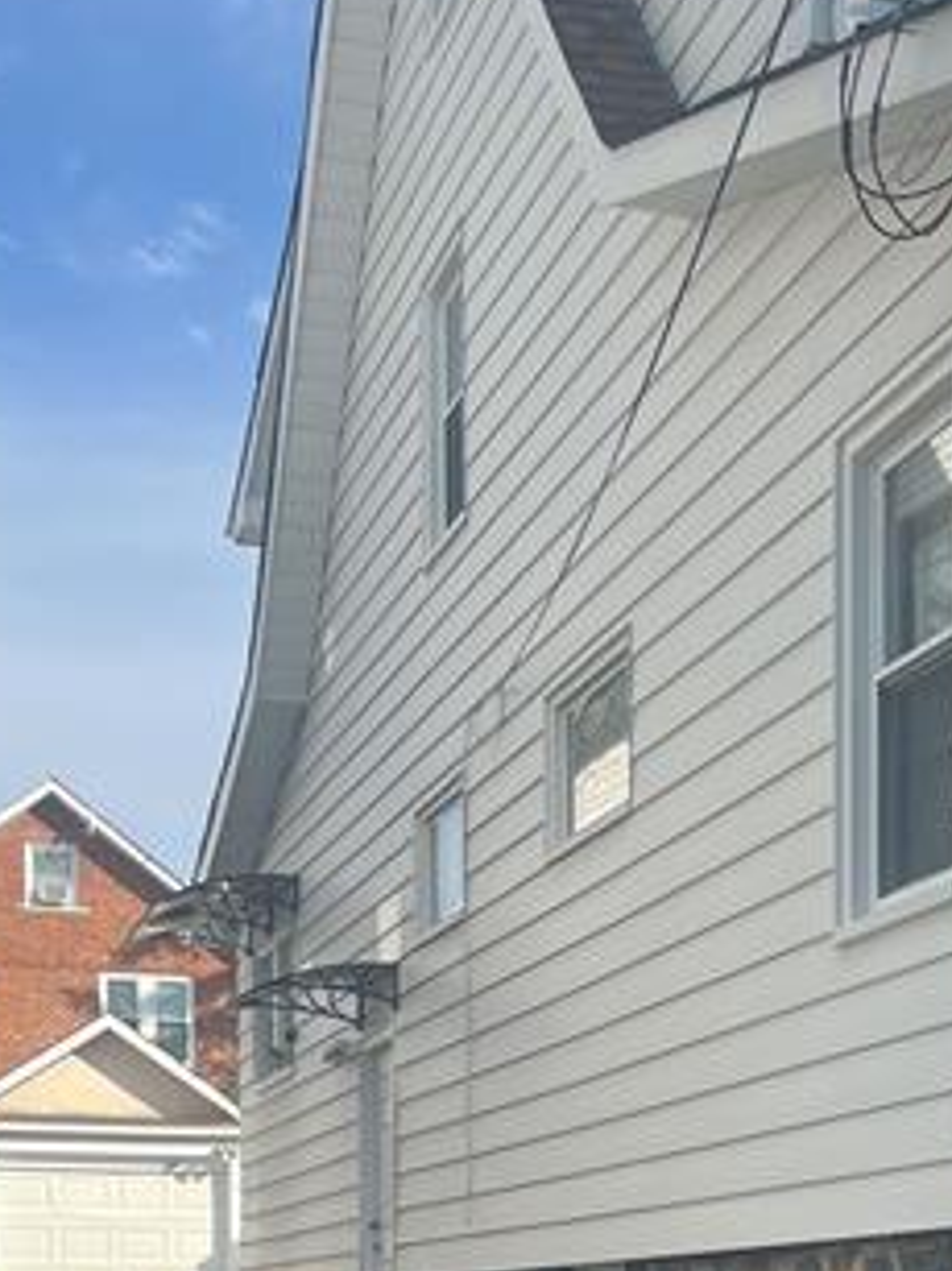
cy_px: 1329
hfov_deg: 22.4
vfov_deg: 27.7
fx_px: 2385
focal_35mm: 65
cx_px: 671
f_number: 1.5
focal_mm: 5.7
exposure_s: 1/2299
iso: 50
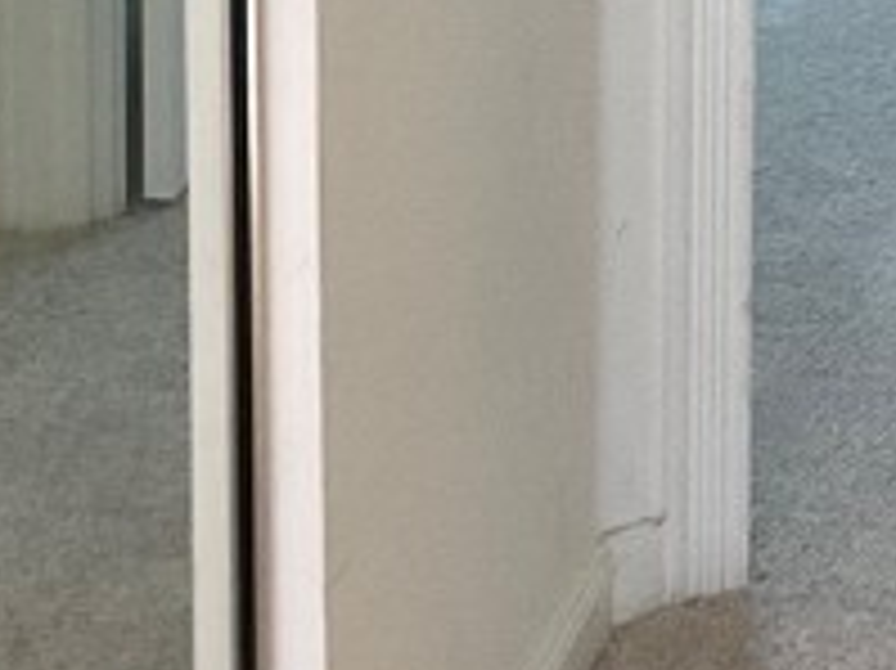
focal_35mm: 149
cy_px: -130
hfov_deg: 13.2
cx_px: 194
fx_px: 3854
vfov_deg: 9.8
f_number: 1.8
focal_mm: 3
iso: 125
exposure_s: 1/60
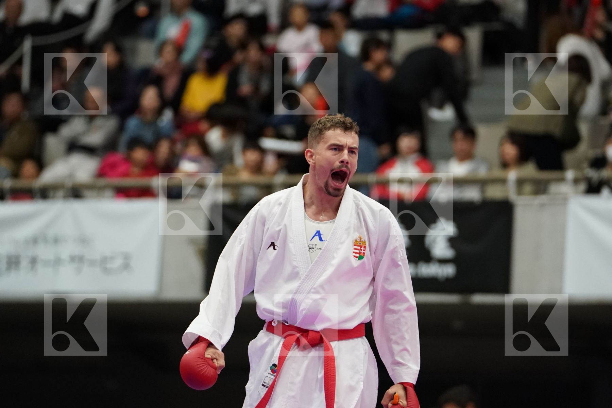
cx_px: 306
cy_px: 204
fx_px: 4199
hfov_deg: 8.3
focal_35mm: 247
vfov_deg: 5.6
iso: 4000
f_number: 2.8
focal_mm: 165
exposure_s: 1/1000
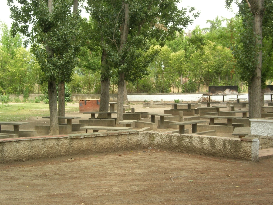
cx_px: 136
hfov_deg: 27.0
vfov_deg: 20.4
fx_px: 568
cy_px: 102
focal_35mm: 72
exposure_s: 1/115
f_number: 6.3
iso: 100
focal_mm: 14.9
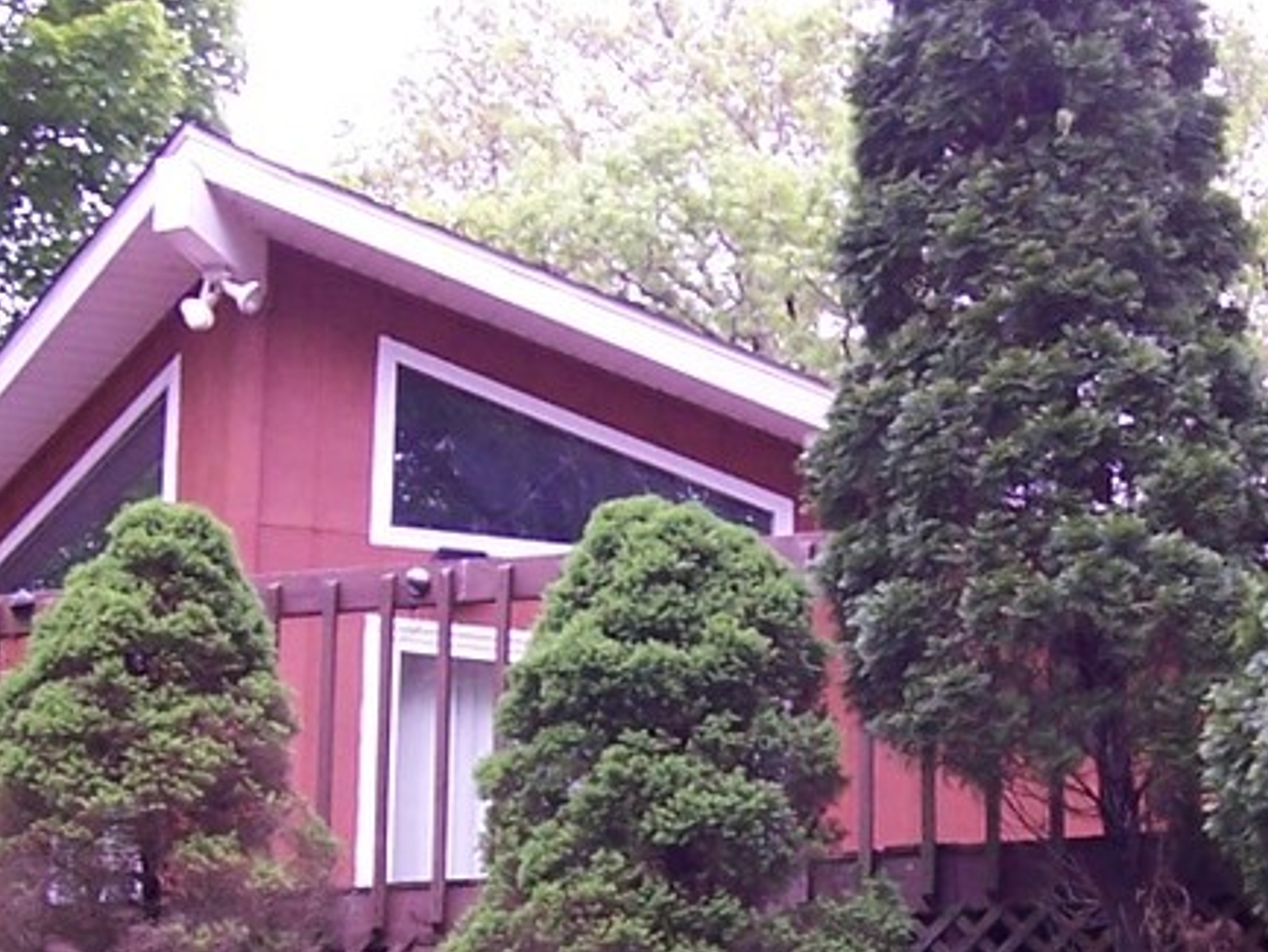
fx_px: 4140
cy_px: 814
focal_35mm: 113
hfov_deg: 17.4
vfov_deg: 13.0
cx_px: 840
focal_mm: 5.6
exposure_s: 1/60
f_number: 2.7
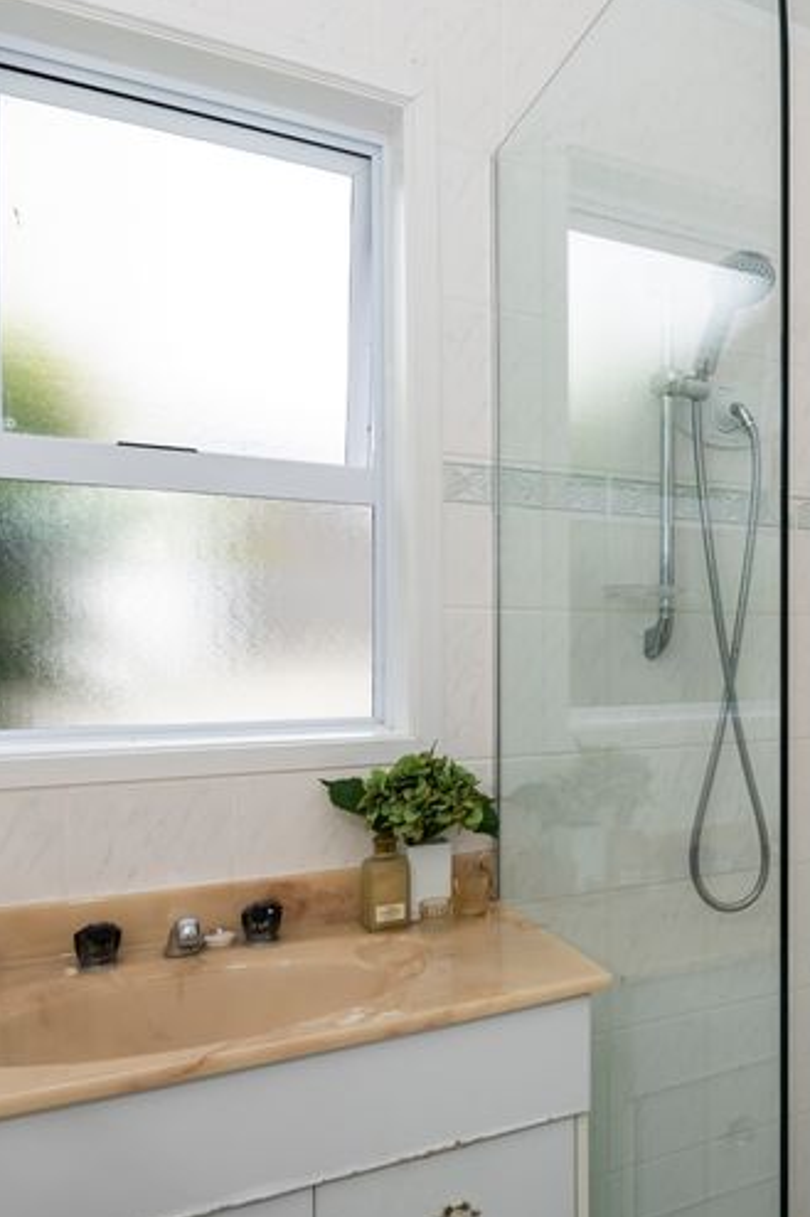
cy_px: 618
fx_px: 946
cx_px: 699
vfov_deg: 65.5
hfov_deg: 43.2
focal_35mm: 28
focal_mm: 18
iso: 100
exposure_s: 1/60
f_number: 5.6
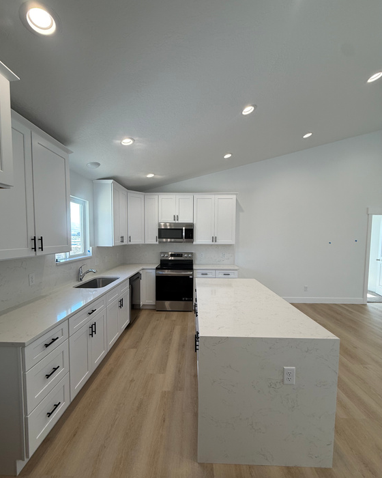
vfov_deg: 96.7
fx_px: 212
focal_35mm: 15
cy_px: 251
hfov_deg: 84.0
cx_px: 187
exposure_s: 1/120
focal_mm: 2.22
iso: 64
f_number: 2.2
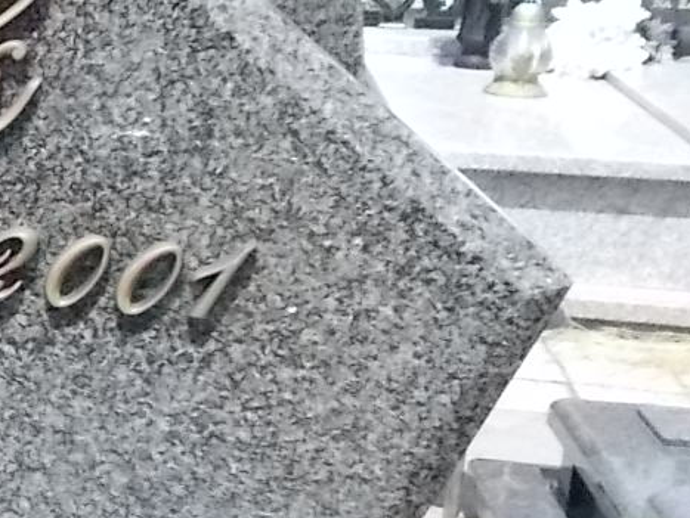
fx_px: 1775
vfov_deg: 16.5
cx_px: -483
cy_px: 378
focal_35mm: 89
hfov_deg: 18.2
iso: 400
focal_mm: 4.6
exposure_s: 1/400
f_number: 8
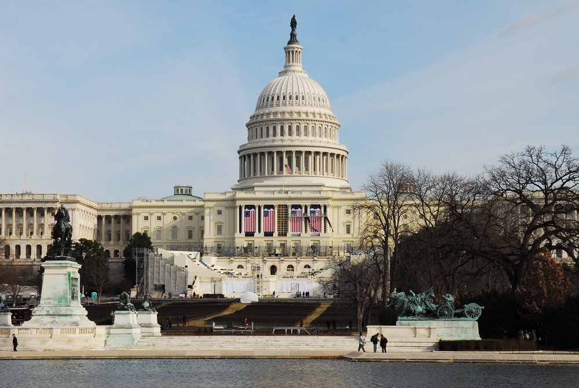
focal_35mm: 82
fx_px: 1329
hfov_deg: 24.6
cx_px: 290
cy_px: 194
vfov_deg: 16.6
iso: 320
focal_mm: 55
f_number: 10
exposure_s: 1/350
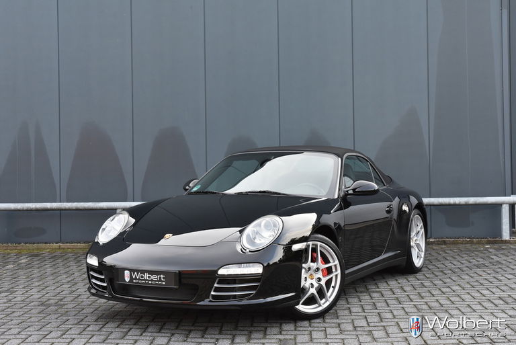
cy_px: 172
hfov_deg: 35.0
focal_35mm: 57
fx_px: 817
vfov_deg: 23.8
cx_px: 258
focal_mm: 38
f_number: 8
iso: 800
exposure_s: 1/200
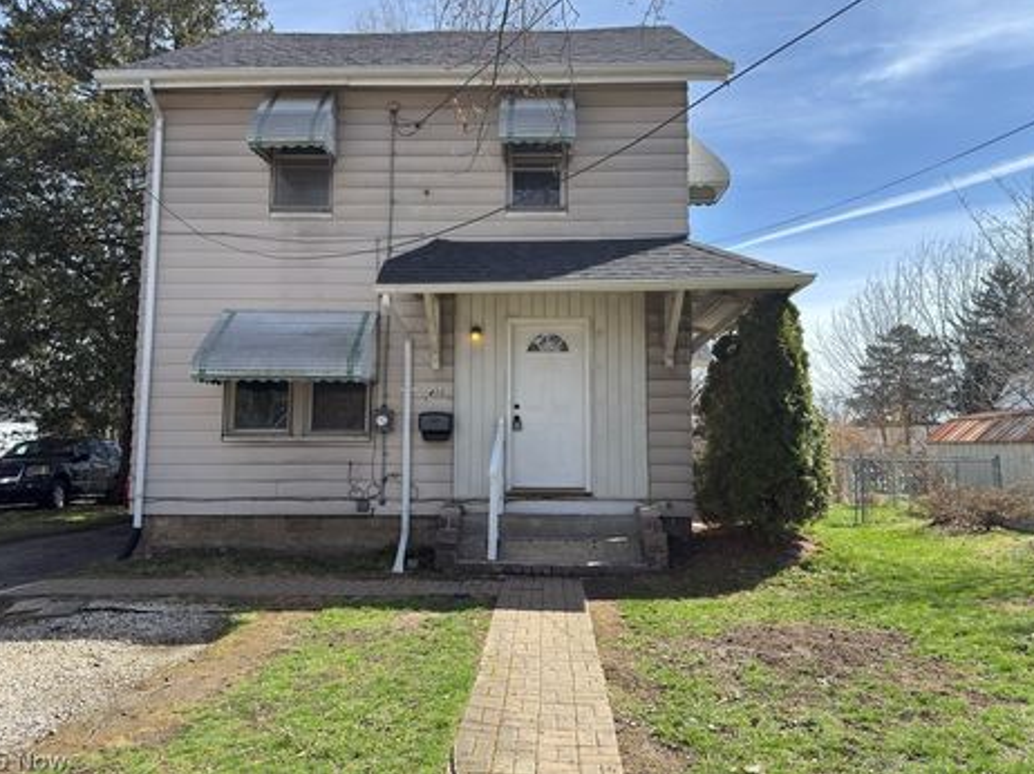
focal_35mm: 26
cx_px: 513
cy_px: 359
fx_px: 776
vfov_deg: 53.0
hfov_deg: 67.3
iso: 80
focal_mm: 6.76
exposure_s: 1/2717
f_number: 1.78
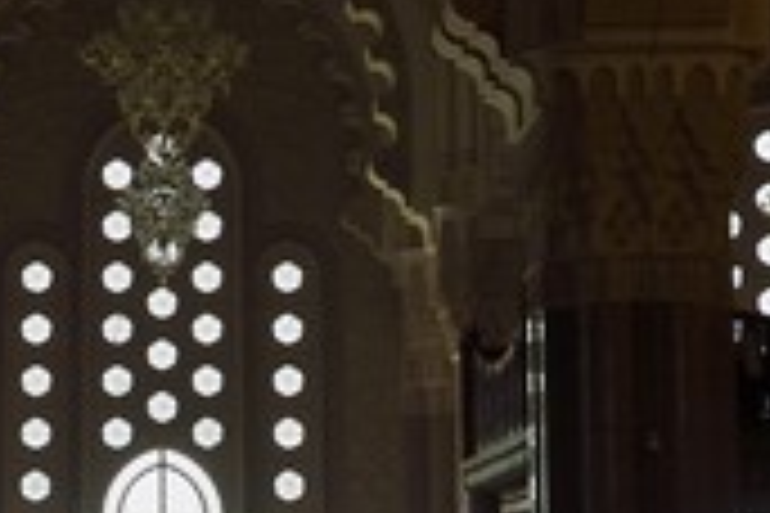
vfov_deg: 11.1
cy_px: 238
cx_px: 162
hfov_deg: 16.5
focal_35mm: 123
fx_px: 2631
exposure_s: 1/160
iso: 1600
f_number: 6.3
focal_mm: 50
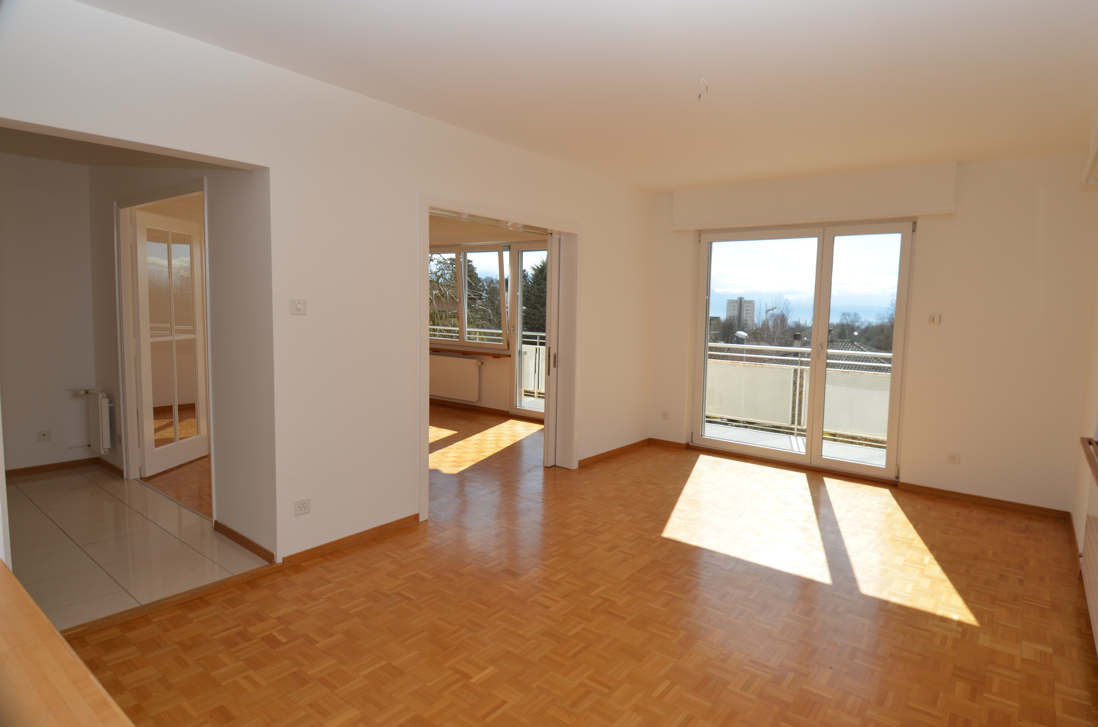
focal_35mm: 18
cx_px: 549
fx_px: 548
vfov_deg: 67.2
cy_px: 364
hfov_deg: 90.1
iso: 100
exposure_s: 1/160
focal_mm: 12
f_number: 6.3
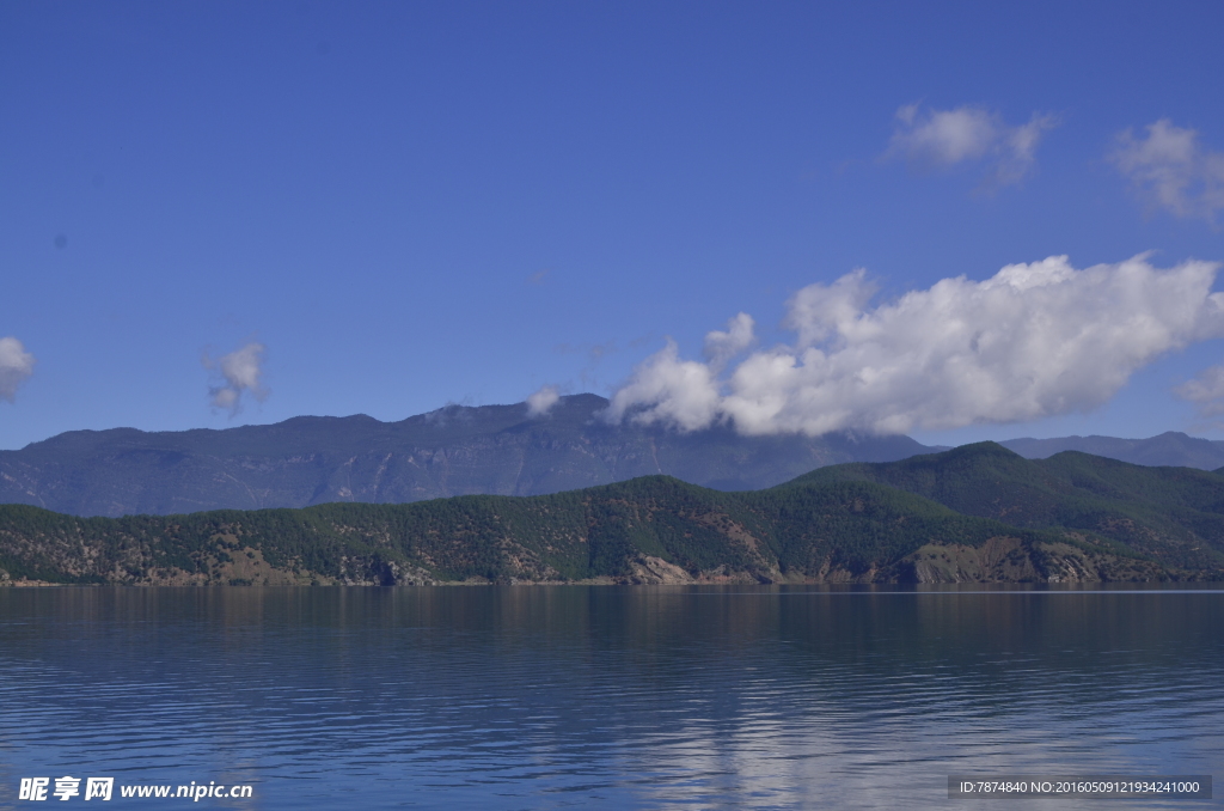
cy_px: 406
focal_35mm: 57
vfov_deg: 23.7
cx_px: 612
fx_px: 1934
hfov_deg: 35.1
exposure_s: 1/400
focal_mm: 38
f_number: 11
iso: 100
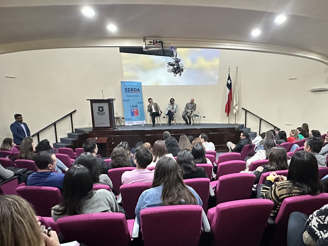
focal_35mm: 24
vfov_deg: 56.2
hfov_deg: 71.2
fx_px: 227
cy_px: 152
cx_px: 187
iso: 1000
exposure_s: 1/34
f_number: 2.2
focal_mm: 2.22
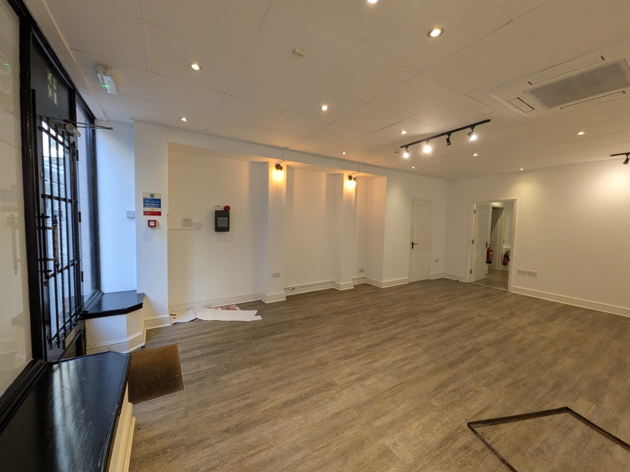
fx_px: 255
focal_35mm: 14
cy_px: 236
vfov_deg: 85.7
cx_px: 315
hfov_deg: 102.1
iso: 297
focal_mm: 1.85
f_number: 2.2
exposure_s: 1/169
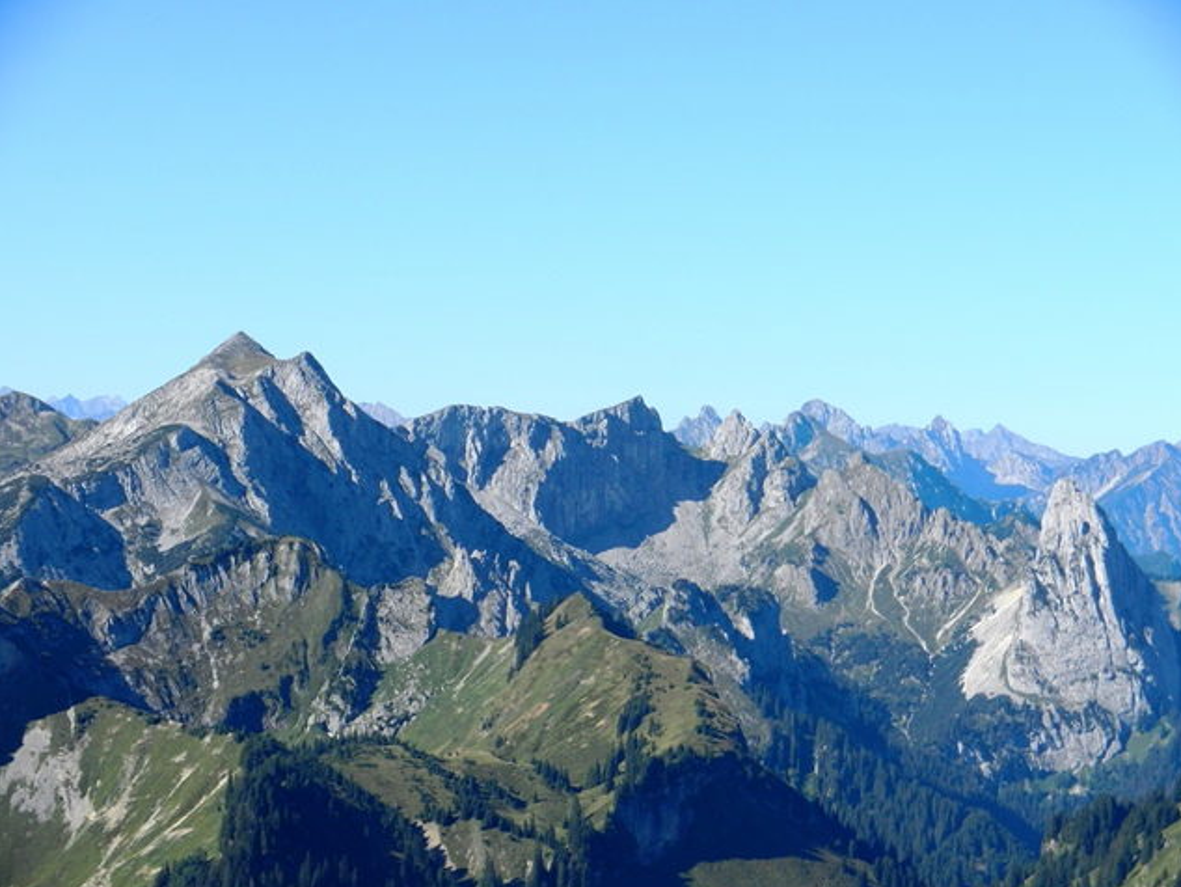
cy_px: 445
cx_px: 592
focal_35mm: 107
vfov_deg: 13.8
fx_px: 3652
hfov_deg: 18.4
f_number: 5
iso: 160
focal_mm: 19.1
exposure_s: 1/800
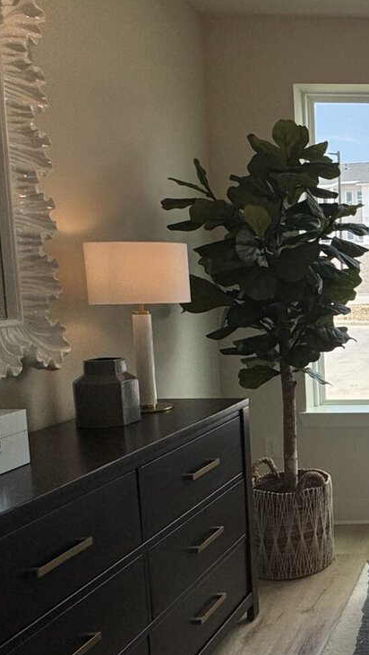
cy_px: 352
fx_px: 695
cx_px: 554
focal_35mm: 40
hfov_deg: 23.7
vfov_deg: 50.4
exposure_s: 1/488
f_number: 2.2
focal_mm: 2.22
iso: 40
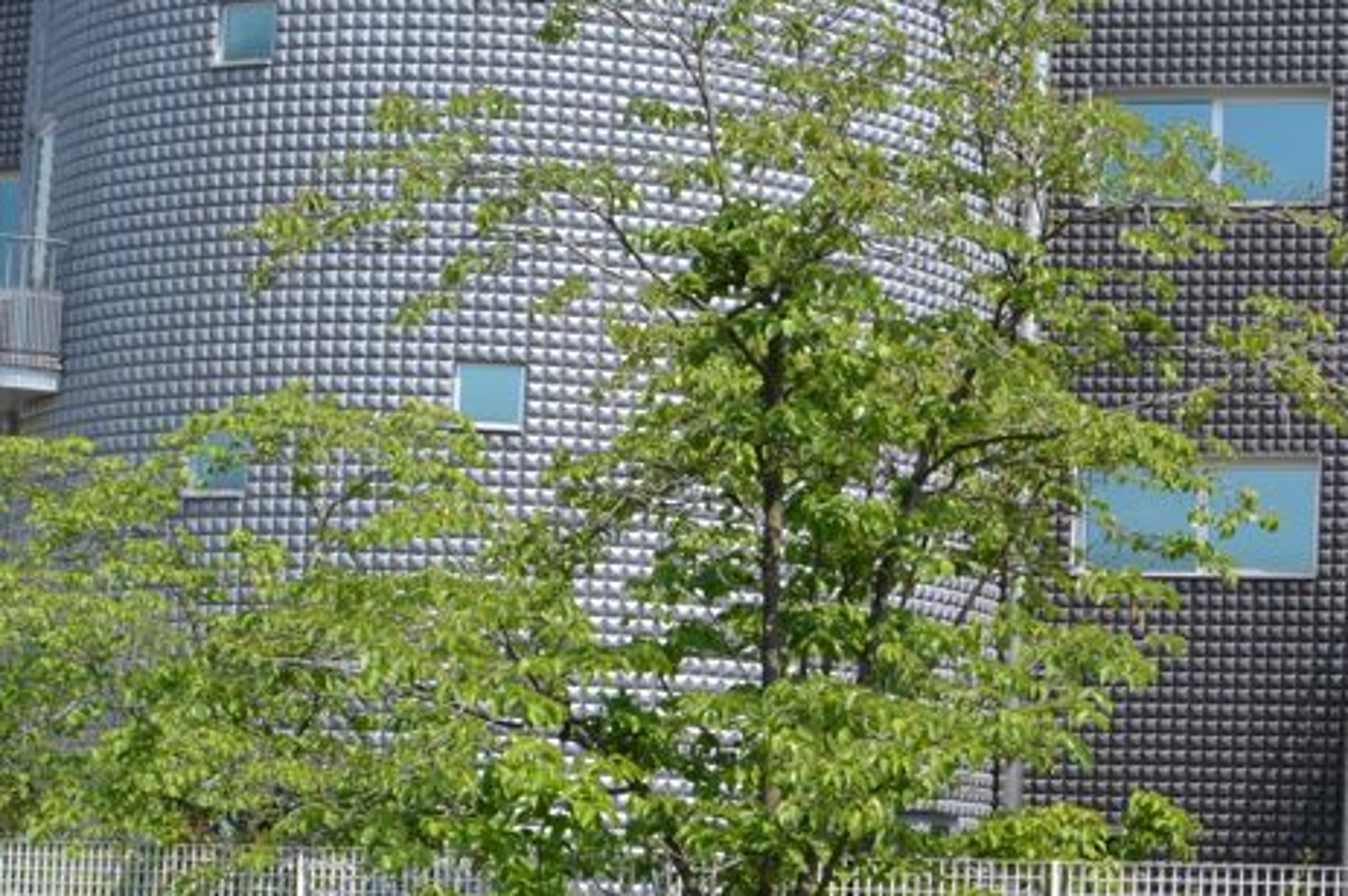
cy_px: 723
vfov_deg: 16.3
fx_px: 3106
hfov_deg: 23.3
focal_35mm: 83
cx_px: 1418
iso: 400
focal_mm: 20
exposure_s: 1/400
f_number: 10
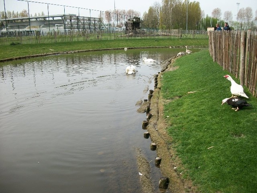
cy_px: 96
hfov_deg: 56.8
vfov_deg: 44.2
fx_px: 238
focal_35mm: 32
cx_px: 128
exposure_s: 1/100
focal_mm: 5.7
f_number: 8.8
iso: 80
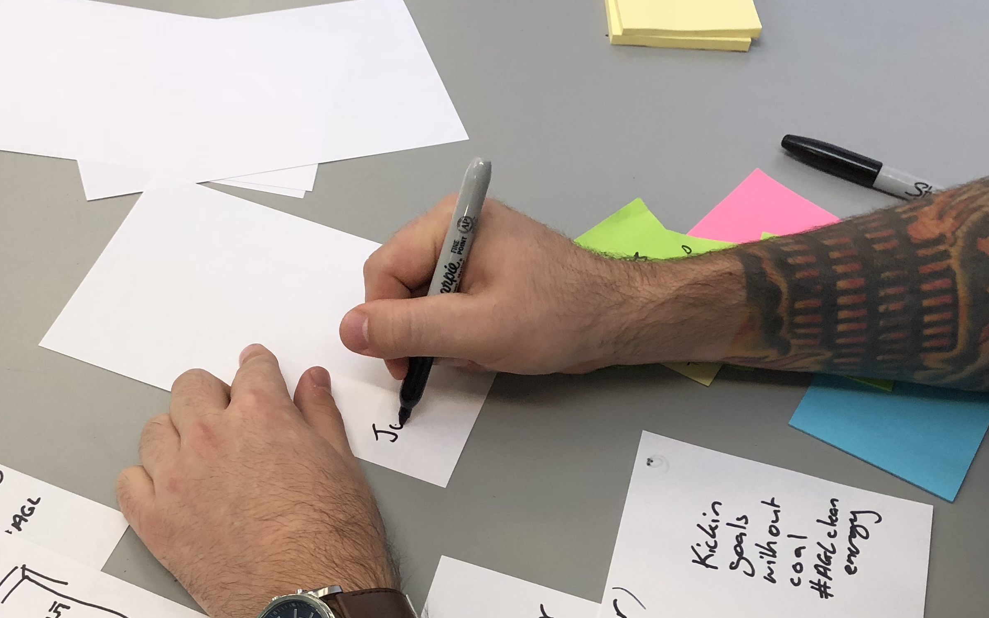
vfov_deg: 25.2
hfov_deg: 39.6
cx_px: 302
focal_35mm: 50
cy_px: 528
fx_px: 1348
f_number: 1.8
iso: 40
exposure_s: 1/25
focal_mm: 3.99
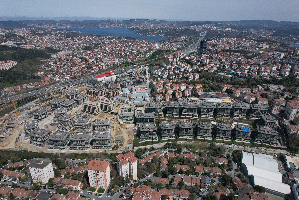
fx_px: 183
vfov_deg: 57.2
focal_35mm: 22
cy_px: 100
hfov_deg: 78.6
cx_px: 150
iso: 120
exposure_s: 1/1000
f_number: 2.8
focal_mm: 8.38
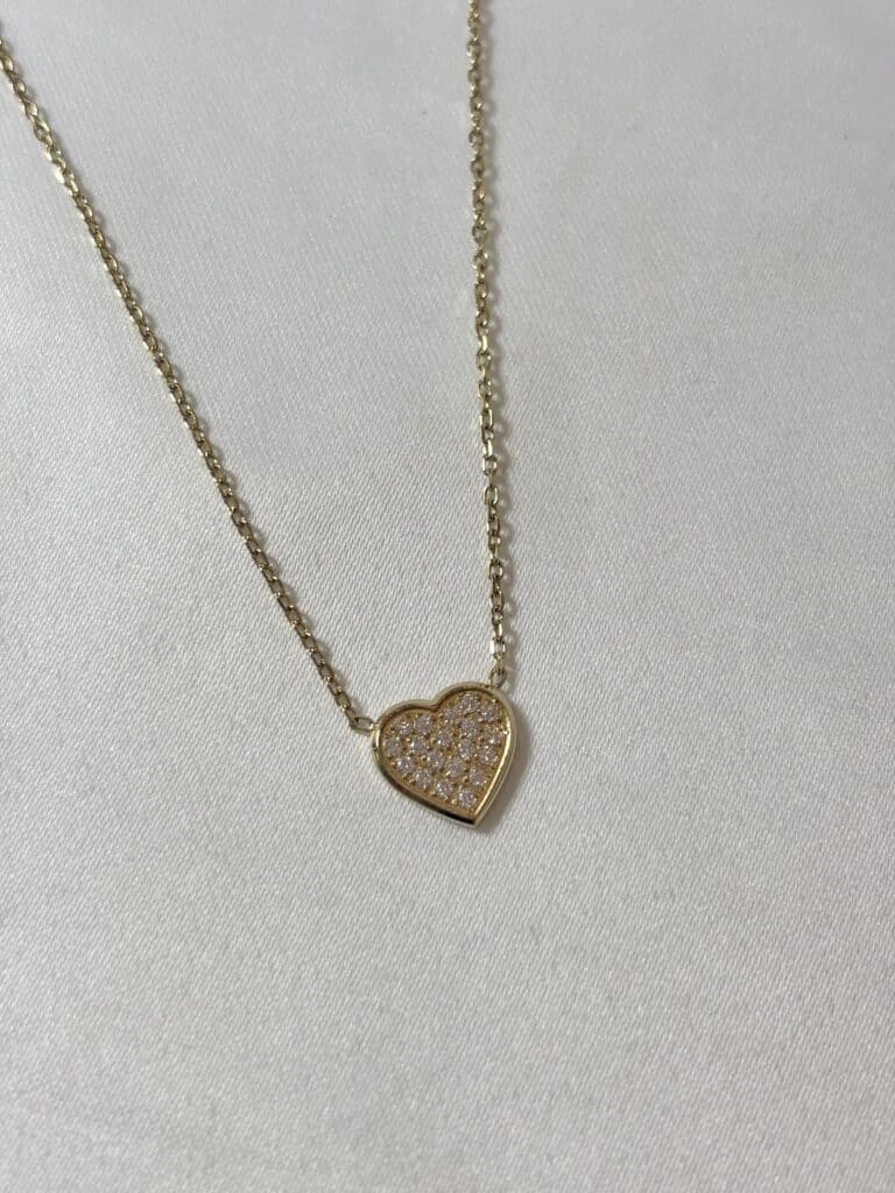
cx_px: 448
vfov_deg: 36.8
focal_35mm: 52
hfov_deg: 28.0
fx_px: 1793
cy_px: 596
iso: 32
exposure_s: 1/237
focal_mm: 5.96
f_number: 1.6
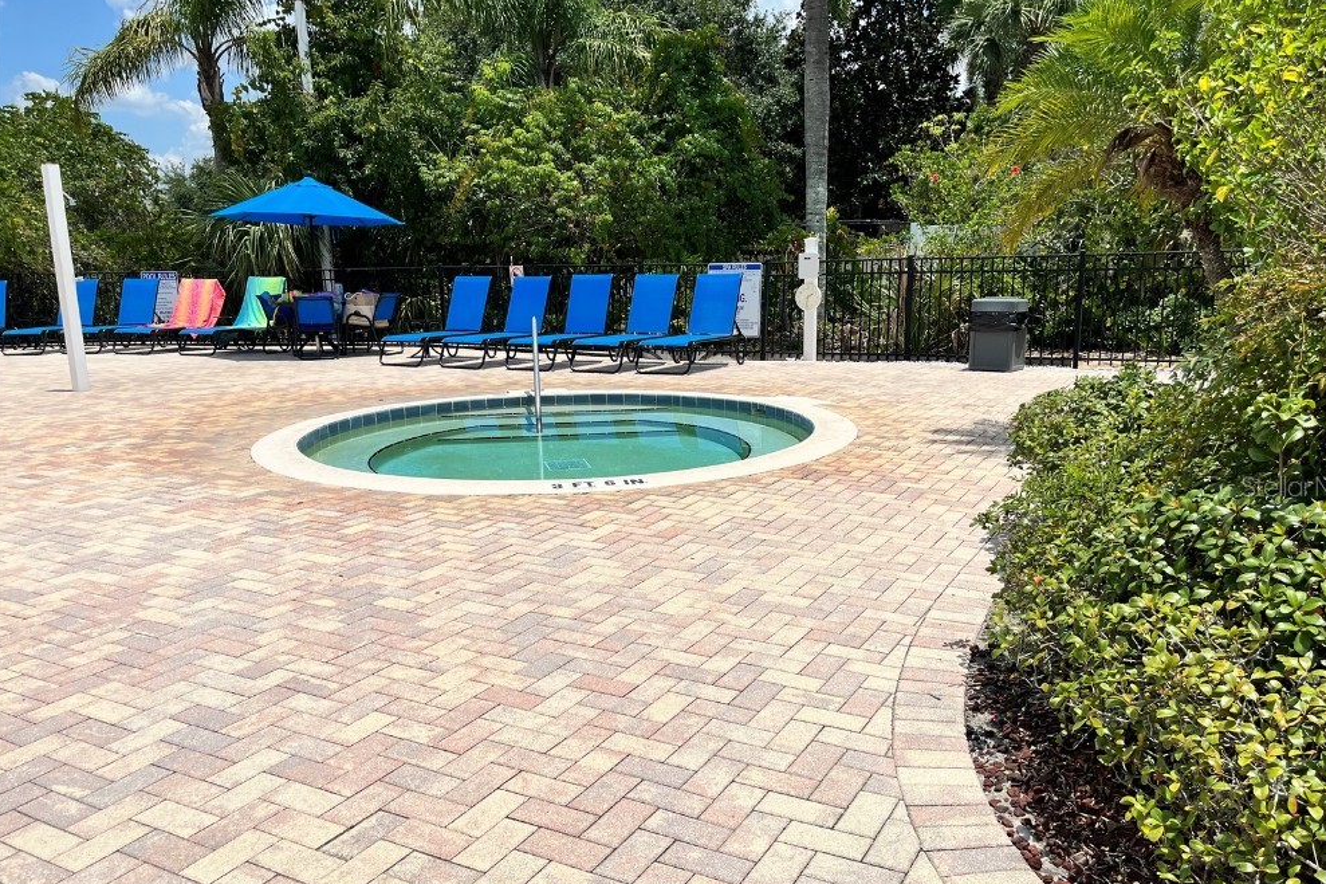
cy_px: 486
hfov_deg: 65.5
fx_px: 1031
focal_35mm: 28
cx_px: 681
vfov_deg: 46.3
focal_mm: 5.1
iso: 50
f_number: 1.6
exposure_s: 1/8403
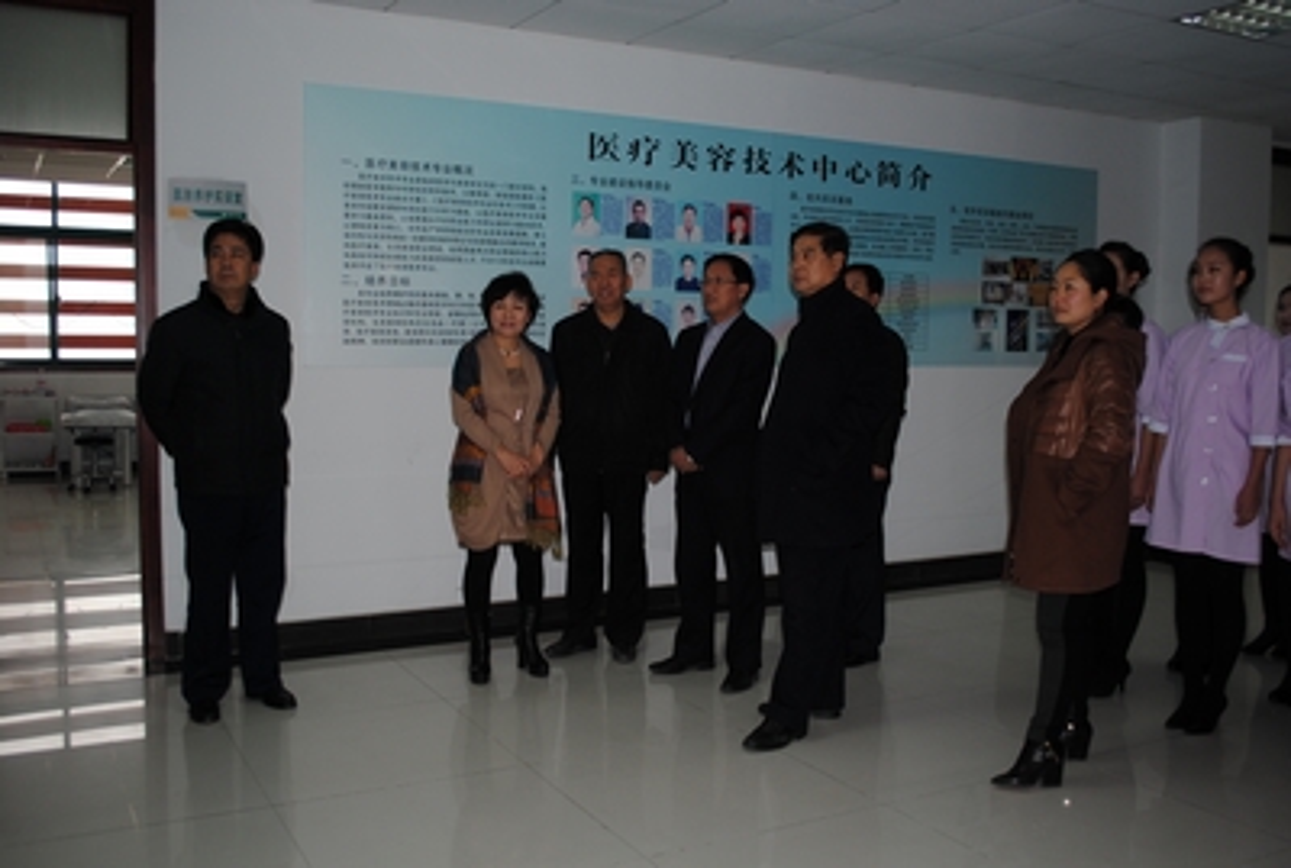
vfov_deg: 40.2
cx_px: 646
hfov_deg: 57.1
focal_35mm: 33
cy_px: 434
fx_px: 1187
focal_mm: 22
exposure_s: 1/60
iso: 200
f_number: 4
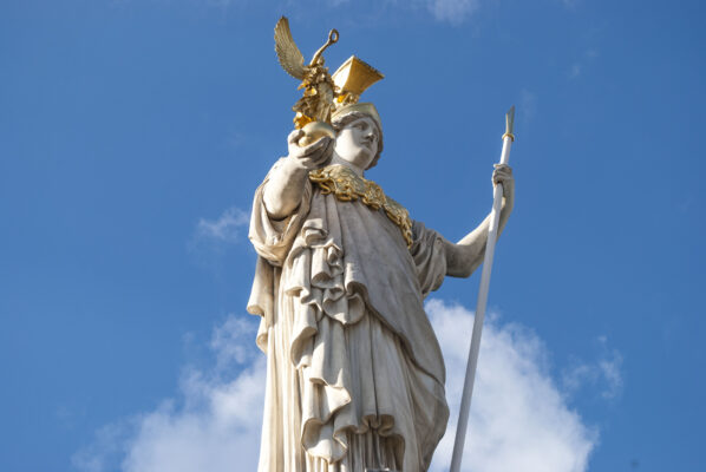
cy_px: 236
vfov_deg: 16.6
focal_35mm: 82
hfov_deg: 24.6
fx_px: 1619
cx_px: 353
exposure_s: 1/320
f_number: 9
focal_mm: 55
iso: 100
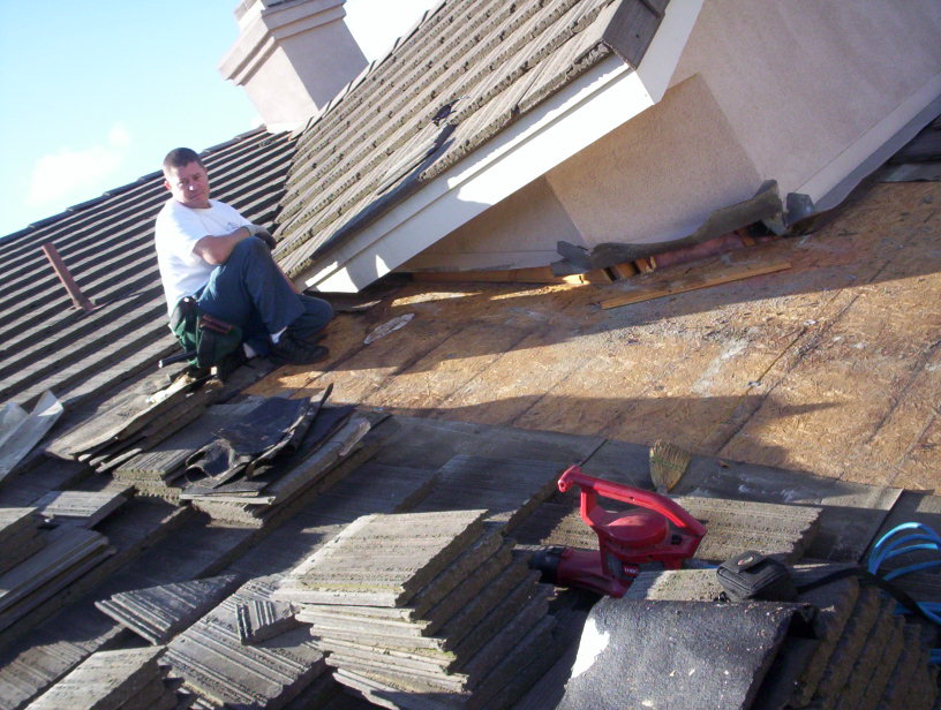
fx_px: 1035
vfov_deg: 37.9
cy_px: 355
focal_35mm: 38
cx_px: 470
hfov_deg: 48.9
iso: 100
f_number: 4.5
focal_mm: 4.99
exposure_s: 1/315
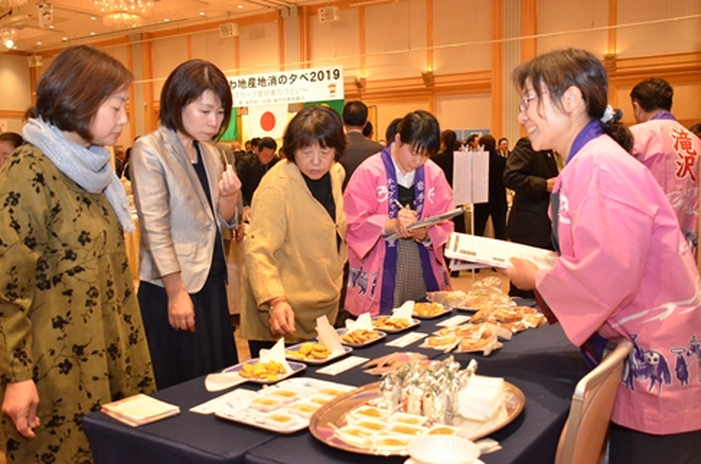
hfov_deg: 52.0
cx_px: 348
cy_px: 230
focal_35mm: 37
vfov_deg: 35.8
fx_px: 719
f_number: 4.5
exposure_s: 1/200
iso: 2800
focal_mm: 24
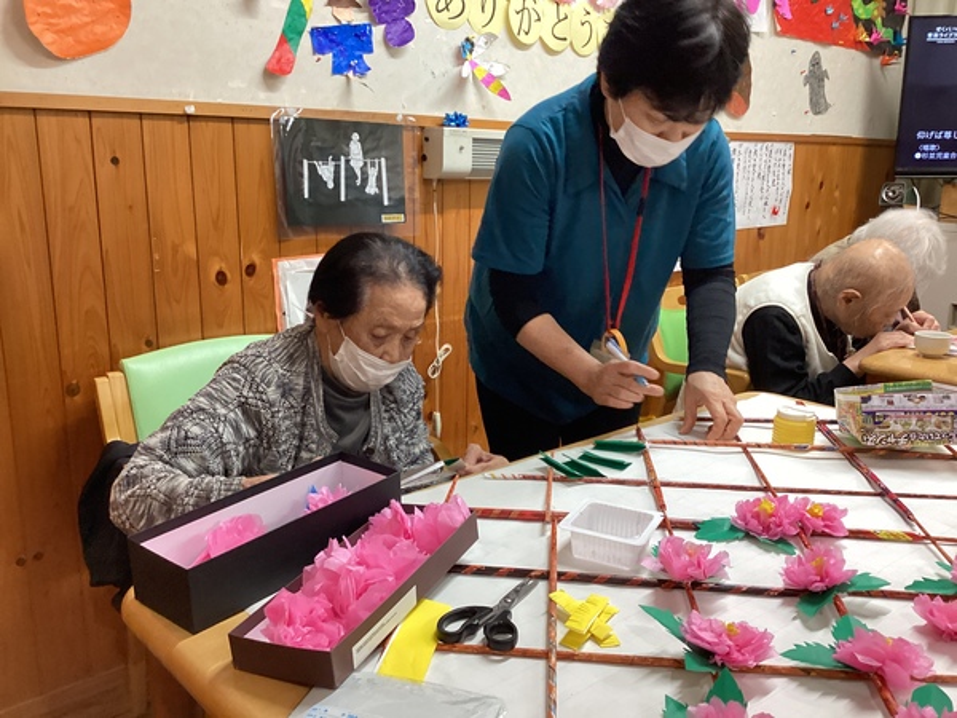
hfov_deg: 58.4
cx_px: 478
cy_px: 359
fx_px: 857
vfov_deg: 45.4
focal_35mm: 31
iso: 250
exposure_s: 1/60
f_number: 2.4
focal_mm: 3.3
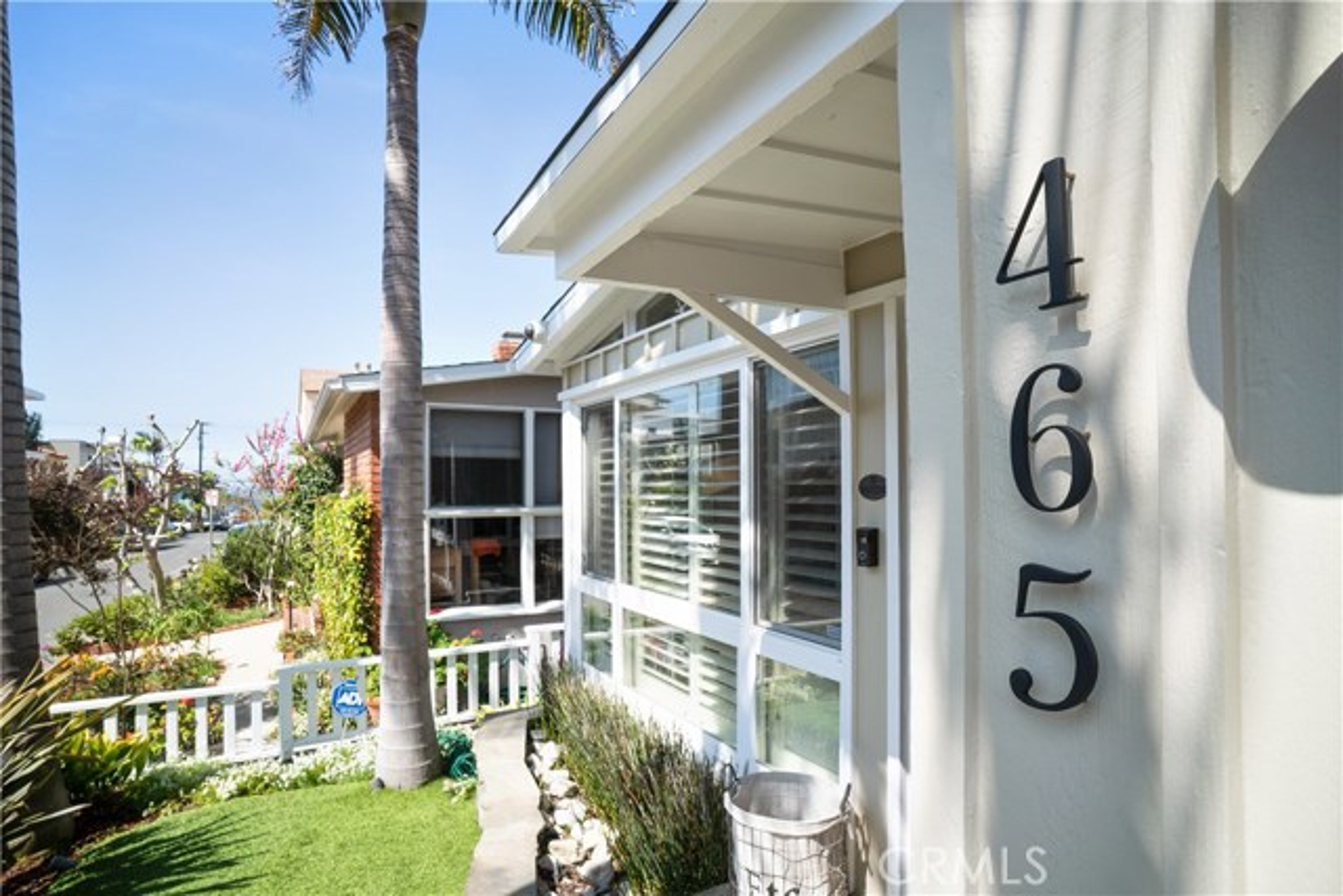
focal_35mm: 18
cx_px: 672
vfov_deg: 67.4
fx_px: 672
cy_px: 448
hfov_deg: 90.0
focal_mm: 18
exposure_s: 1/100
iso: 125
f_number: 11
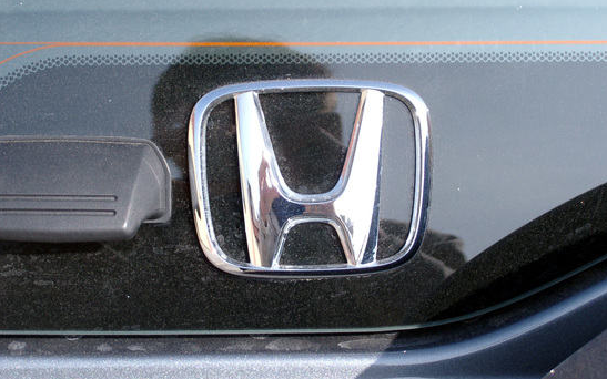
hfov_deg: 17.5
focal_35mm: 119
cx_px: 303
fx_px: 1969
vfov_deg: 11.0
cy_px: 188
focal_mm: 22.8
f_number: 4.8
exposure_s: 1/400
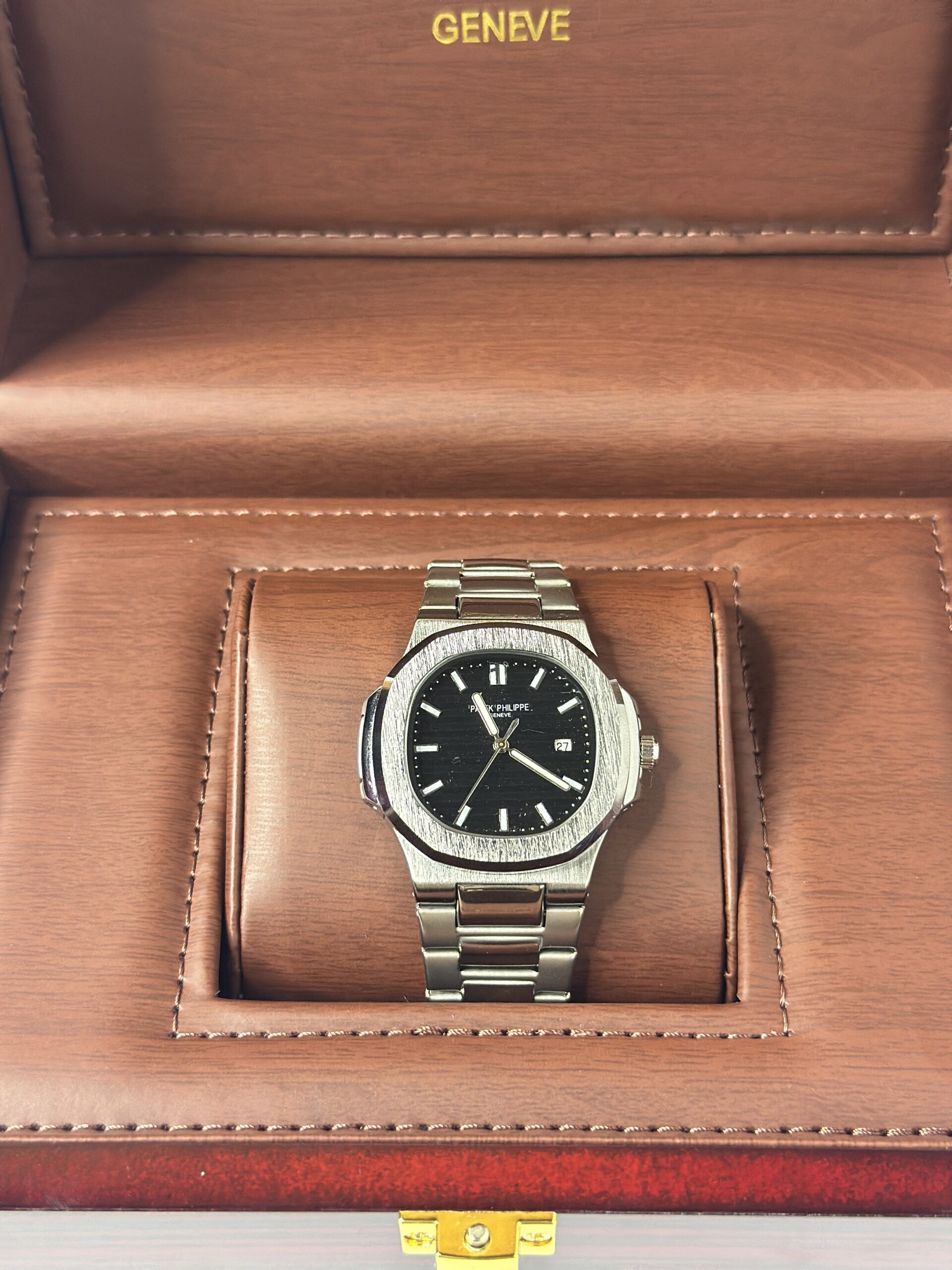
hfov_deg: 30.3
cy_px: 635
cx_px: 476
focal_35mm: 48
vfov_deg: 39.7
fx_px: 1760
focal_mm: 6.86
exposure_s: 1/60
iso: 320
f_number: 1.78
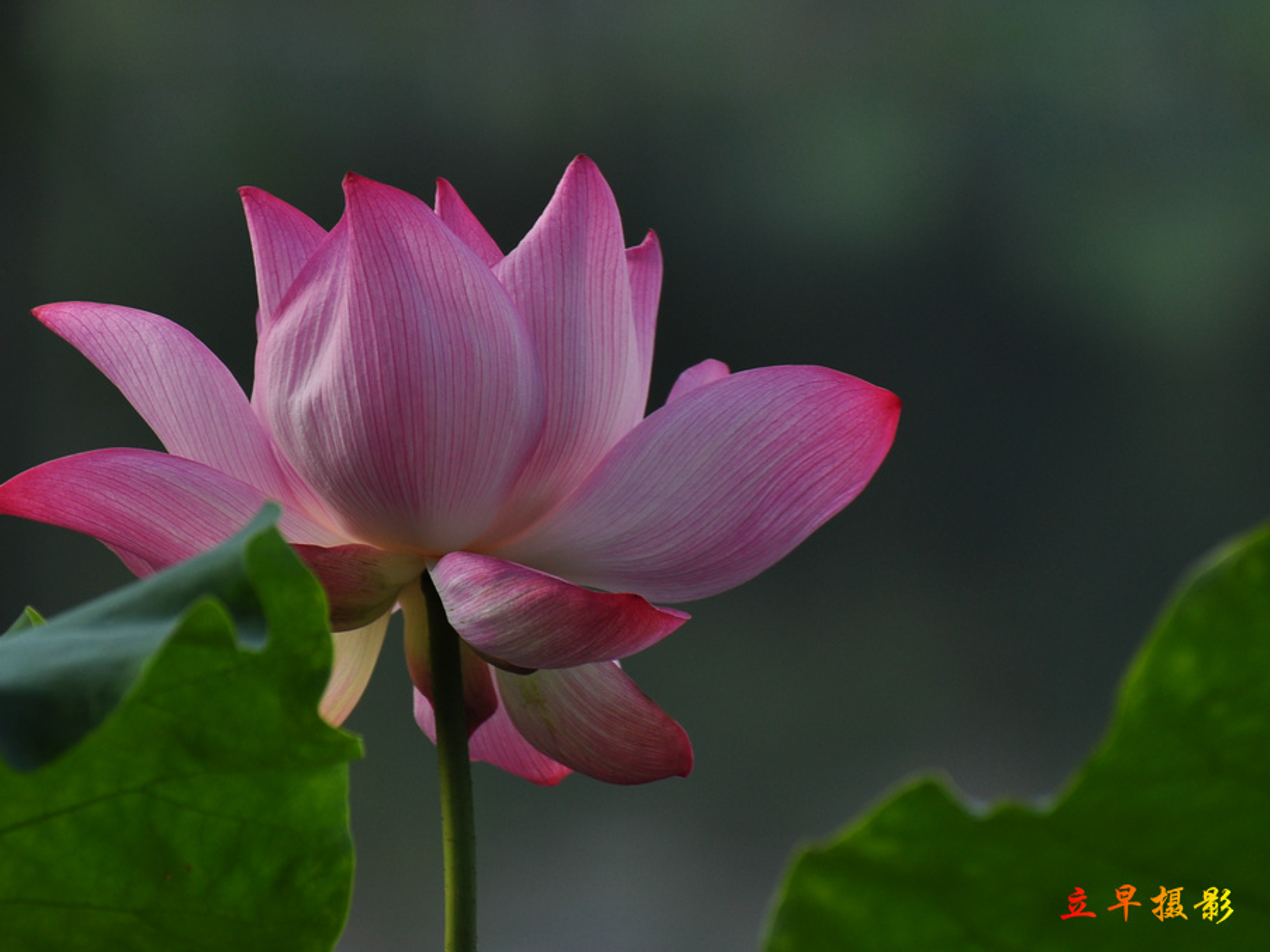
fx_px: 14380
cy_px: 475
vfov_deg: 3.8
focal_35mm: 392
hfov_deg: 5.1
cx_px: 561
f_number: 5.6
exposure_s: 1/320
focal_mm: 240
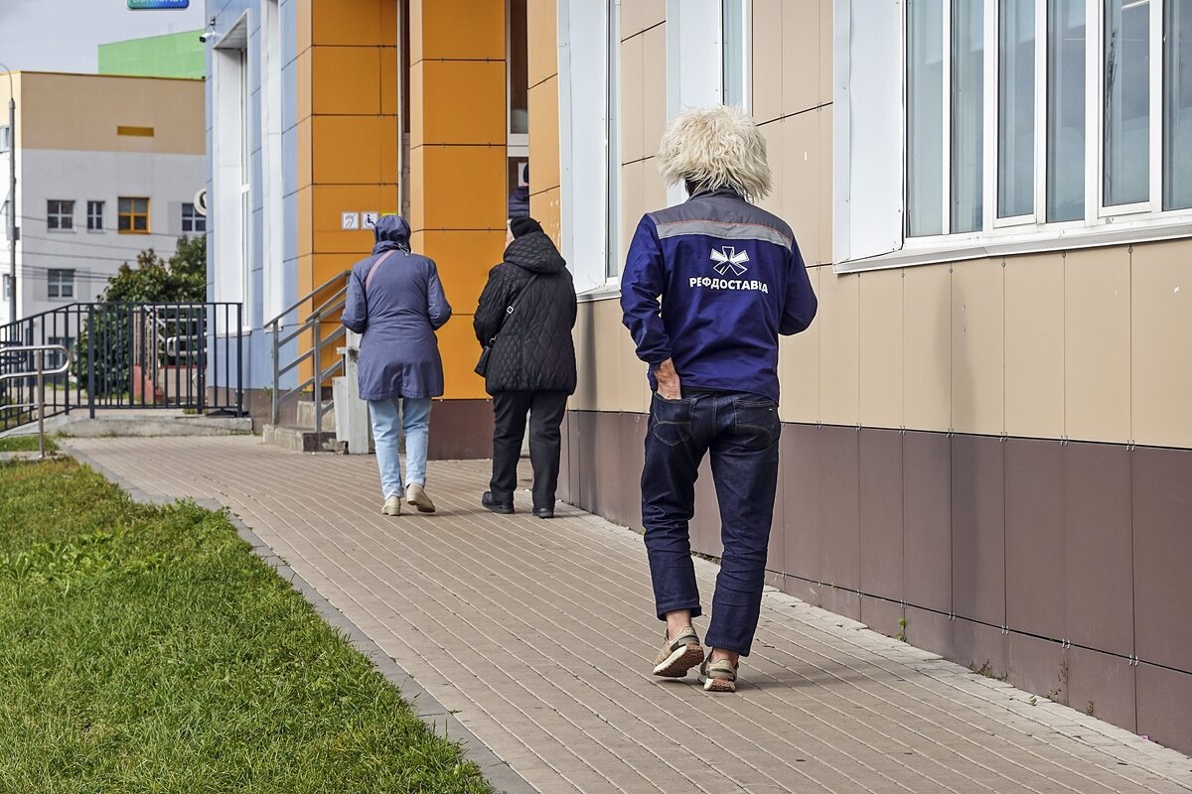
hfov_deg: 18.8
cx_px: 596
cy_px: 397
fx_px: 3609
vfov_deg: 12.6
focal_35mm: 109
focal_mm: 39.61
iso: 100
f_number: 4.5
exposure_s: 1/500
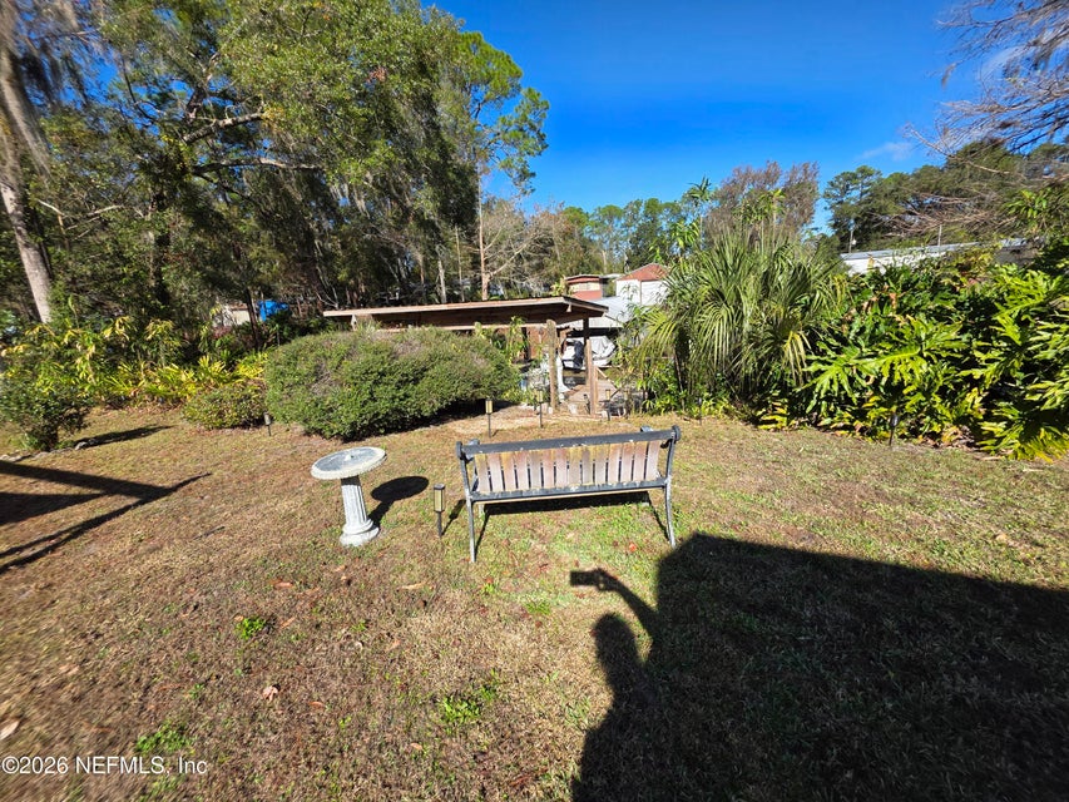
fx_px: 402
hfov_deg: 106.2
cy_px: 401
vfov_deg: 89.9
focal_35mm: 13
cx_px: 534
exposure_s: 1/1429
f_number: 1.9
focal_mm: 2.2
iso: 40
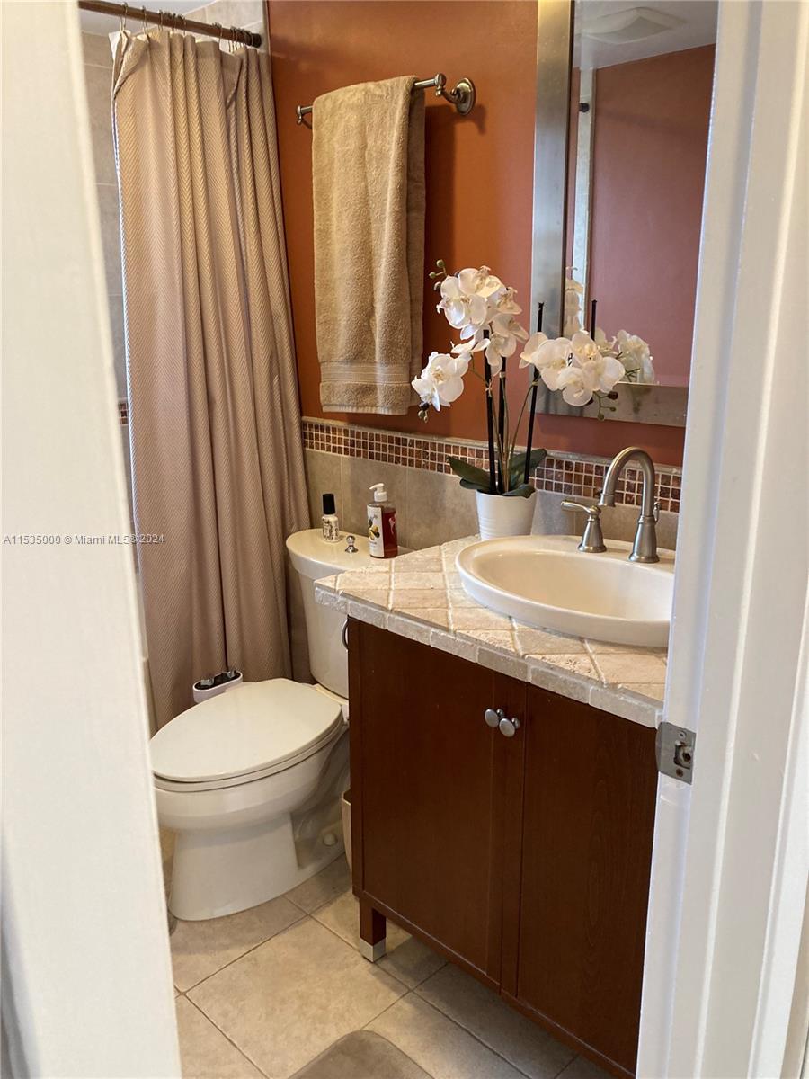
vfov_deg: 63.4
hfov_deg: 49.7
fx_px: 873
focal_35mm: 28
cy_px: 540
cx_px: 404
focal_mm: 3.99
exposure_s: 1/60
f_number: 1.8
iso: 160
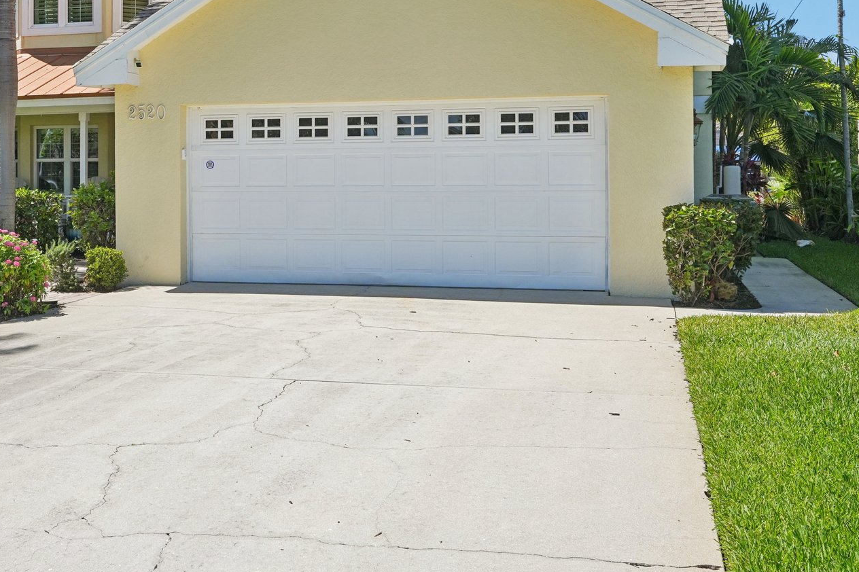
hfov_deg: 41.4
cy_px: 157
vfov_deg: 28.3
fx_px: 1121
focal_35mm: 47
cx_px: 295
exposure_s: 1/1250
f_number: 8
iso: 400
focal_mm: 29
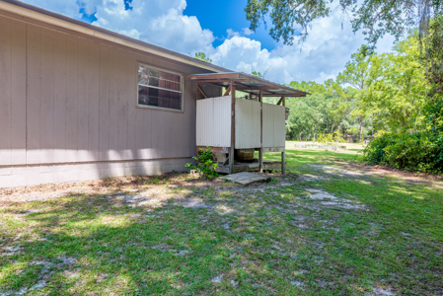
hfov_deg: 82.5
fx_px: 252
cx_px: 222
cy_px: 148
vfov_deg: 60.8
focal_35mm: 20
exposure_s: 1/1250
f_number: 8
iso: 400
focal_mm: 20.5
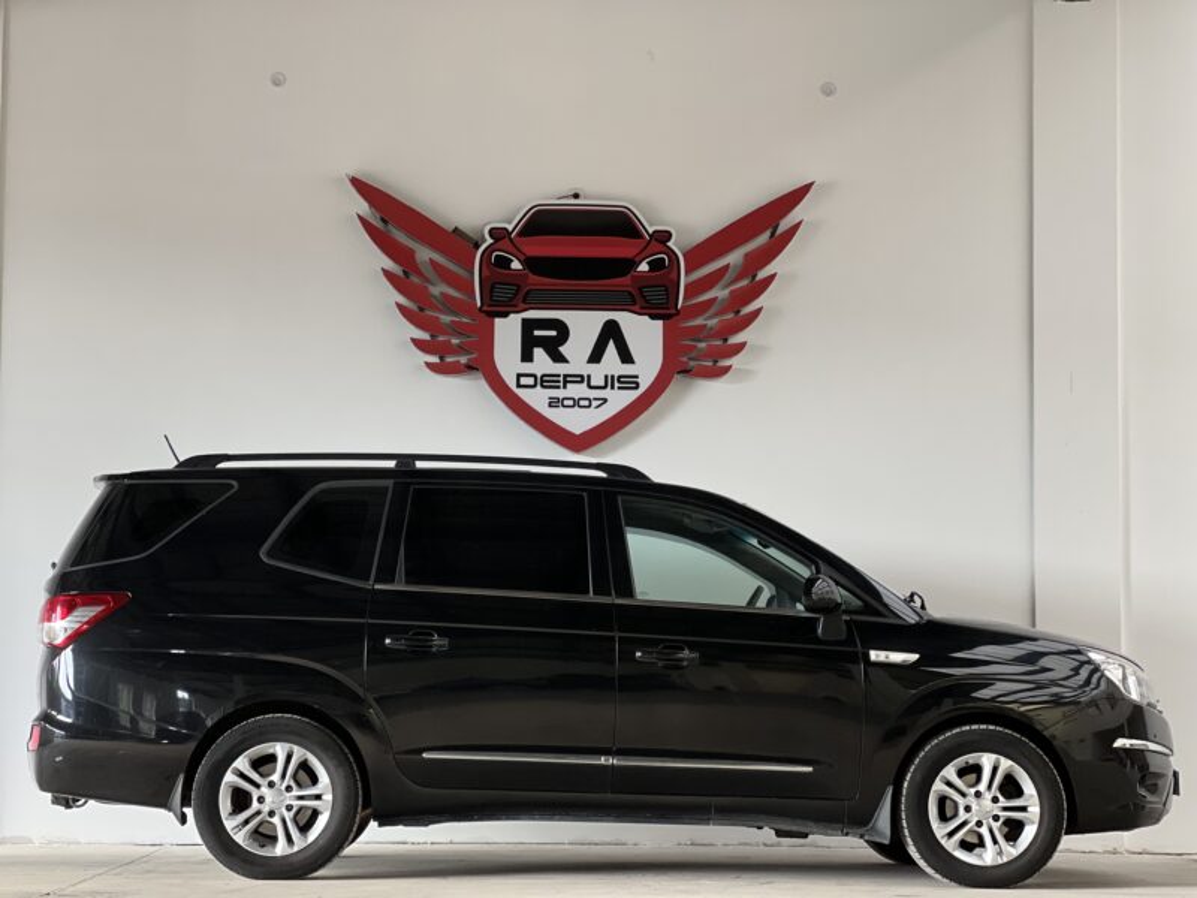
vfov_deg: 19.1
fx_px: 2663
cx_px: 598
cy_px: 449
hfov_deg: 25.3
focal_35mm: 77
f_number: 2.8
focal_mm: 9
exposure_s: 1/87
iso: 250
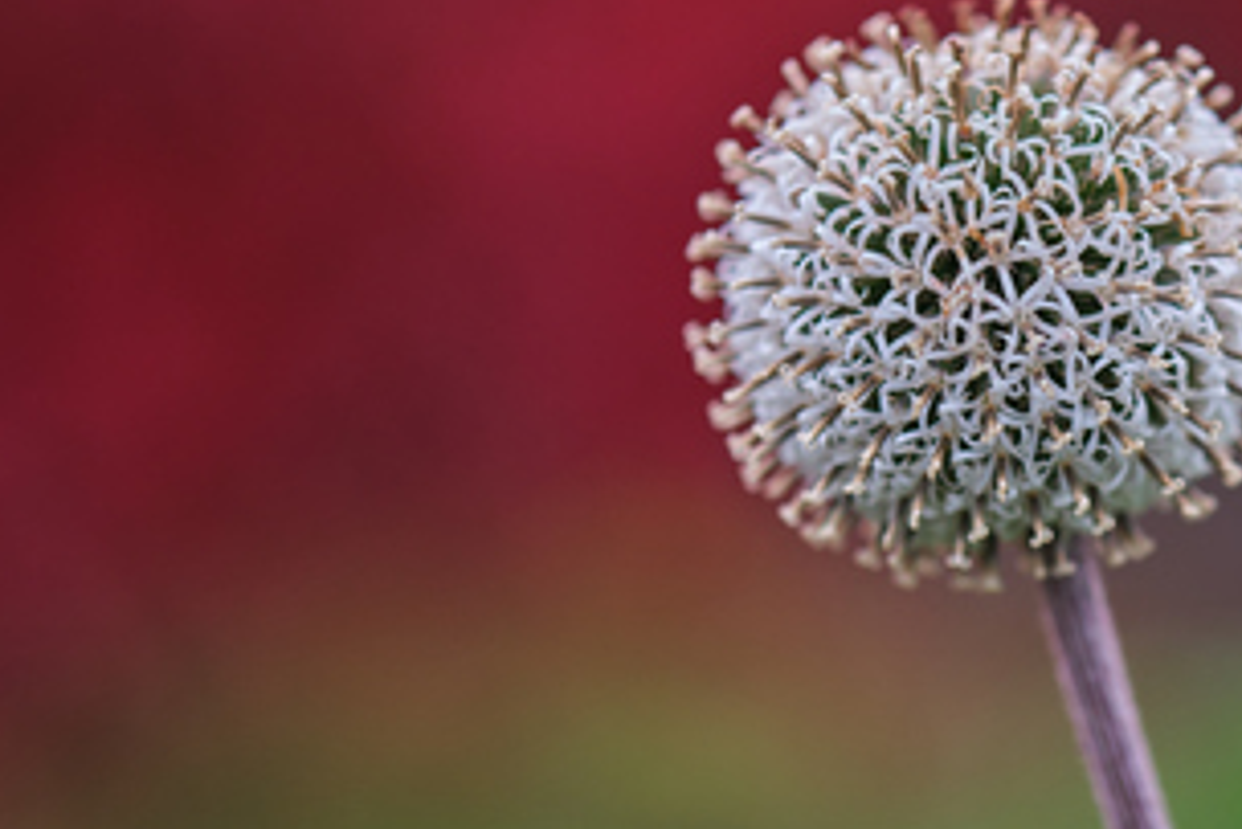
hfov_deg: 11.6
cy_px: 476
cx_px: 1017
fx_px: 6109
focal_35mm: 177
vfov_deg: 7.8
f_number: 1.2
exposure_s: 1/160
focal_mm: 56
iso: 100
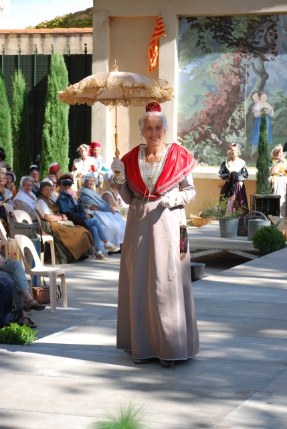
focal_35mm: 102
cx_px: 144
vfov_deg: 20.0
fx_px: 1215
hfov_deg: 13.5
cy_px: 214
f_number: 5
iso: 200
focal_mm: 68
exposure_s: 1/400
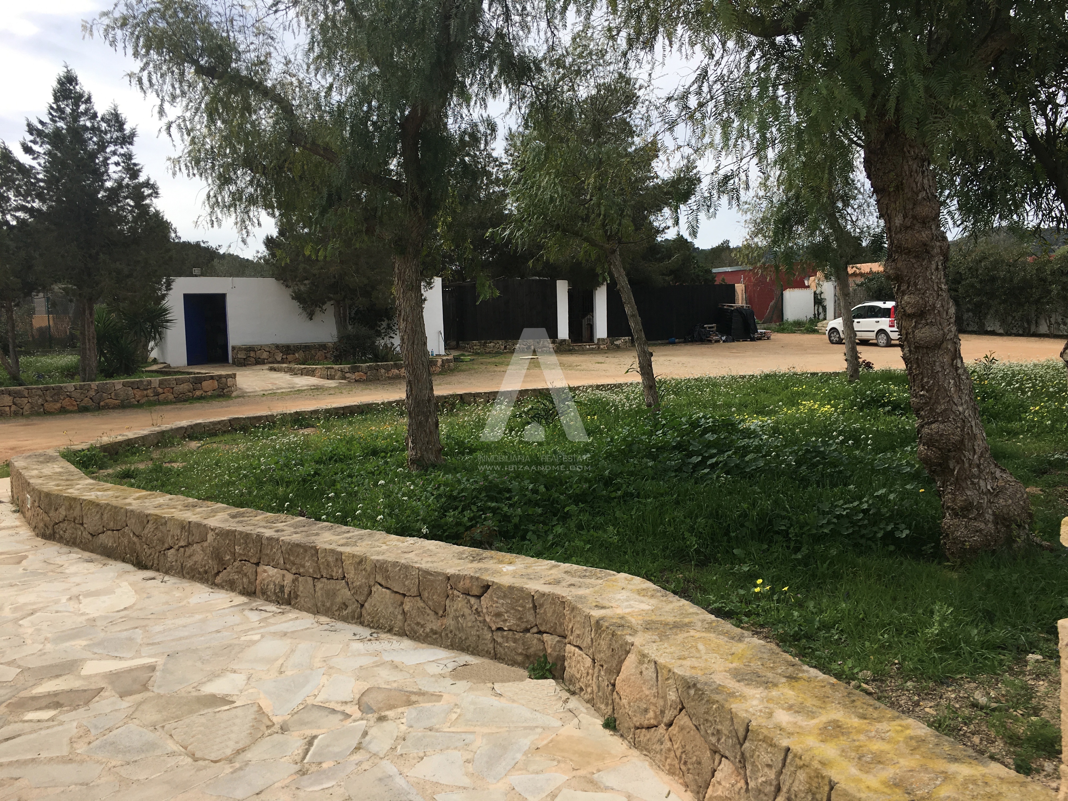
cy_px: 400
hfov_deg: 61.7
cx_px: 534
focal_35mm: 29
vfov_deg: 48.2
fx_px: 895
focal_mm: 4.15
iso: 25
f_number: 2.2
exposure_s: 1/1350
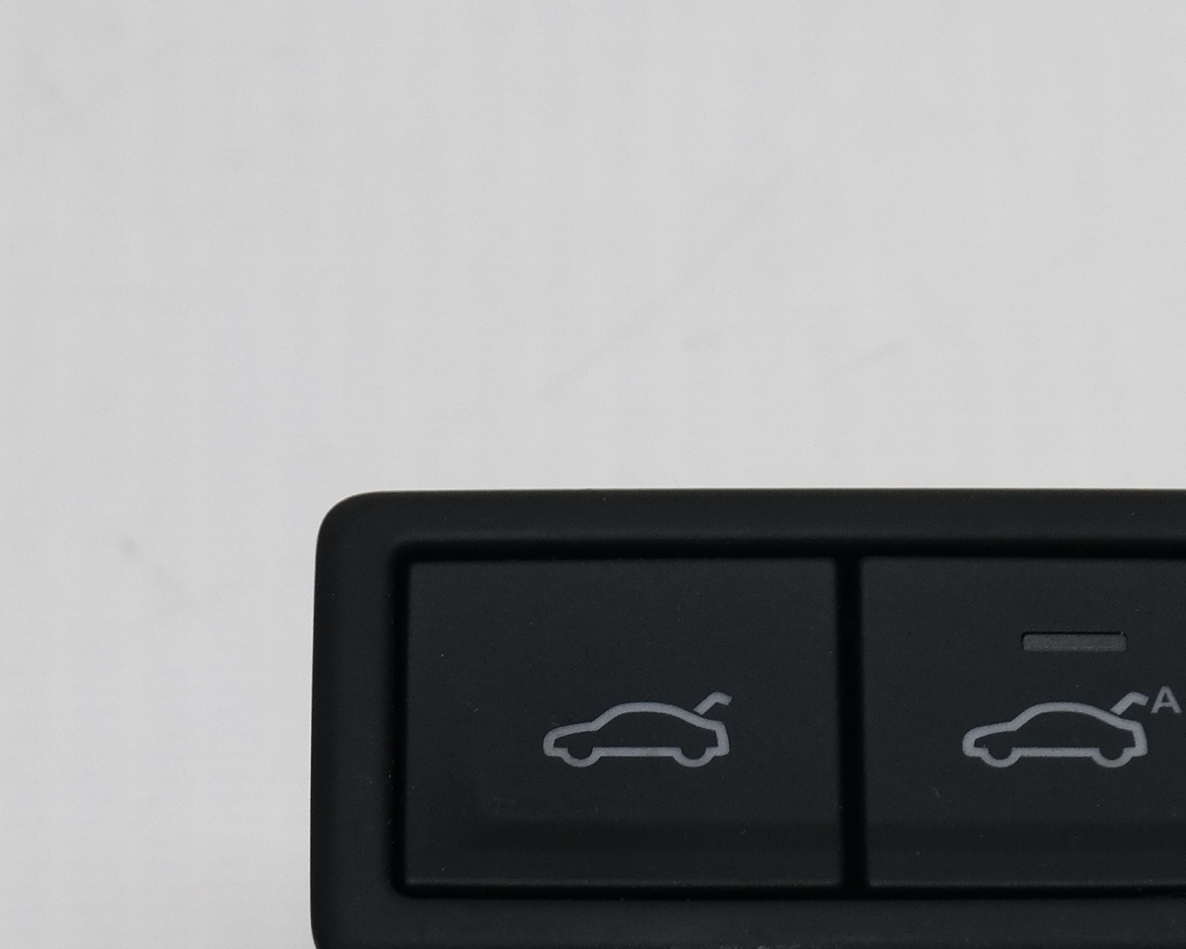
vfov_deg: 6.1
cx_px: 879
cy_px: 805
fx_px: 8952
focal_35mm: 255
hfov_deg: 7.6
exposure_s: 1/80
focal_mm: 55
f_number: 5.6
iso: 400
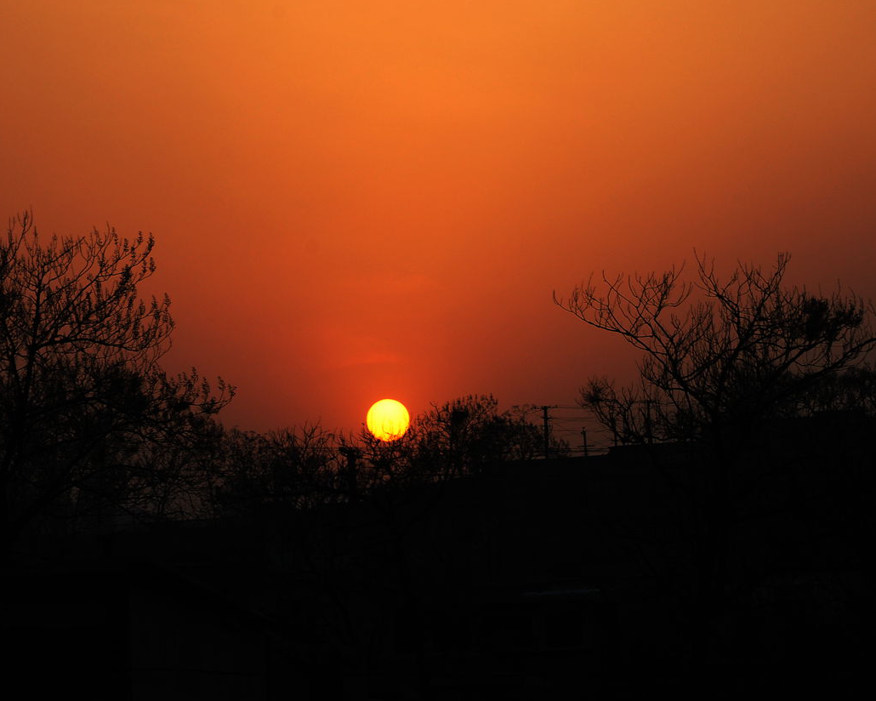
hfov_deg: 11.0
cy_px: 307
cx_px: 493
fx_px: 4529
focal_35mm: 175
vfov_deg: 8.8
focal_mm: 85
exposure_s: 1/100
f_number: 13
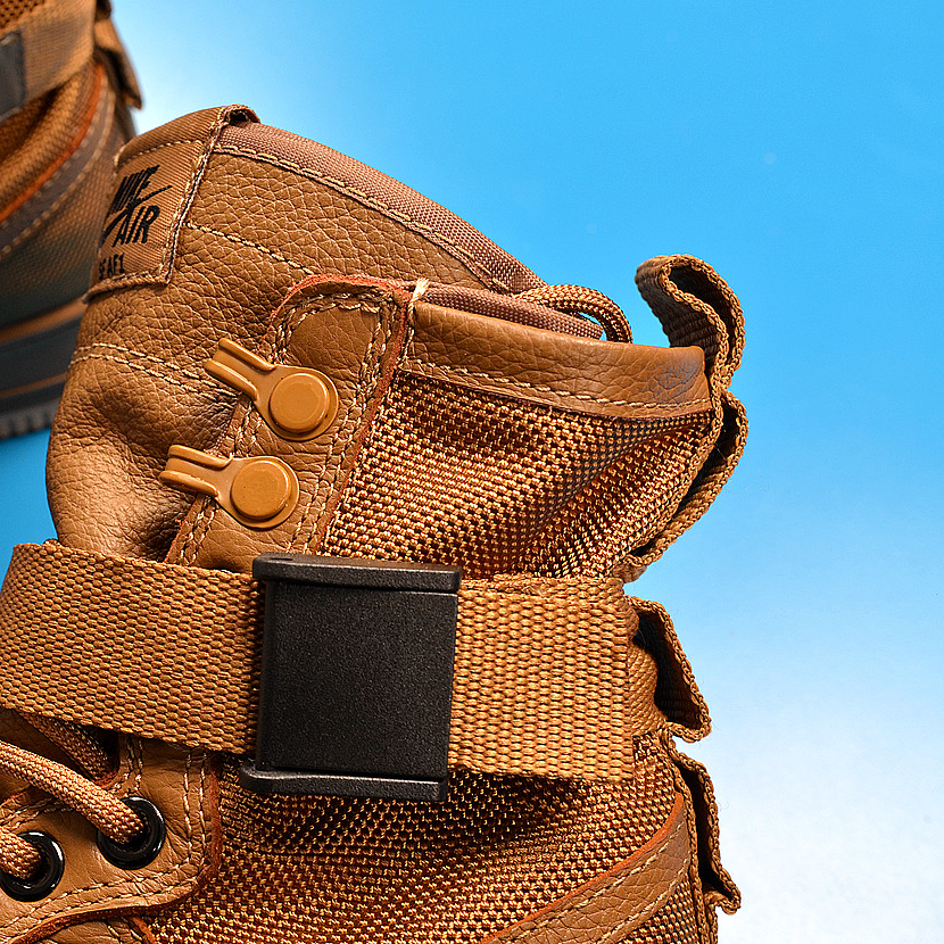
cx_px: 222
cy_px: 464
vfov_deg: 33.4
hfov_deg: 32.7
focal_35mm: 51
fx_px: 1574
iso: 250
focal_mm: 26
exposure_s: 1/100
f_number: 6.3
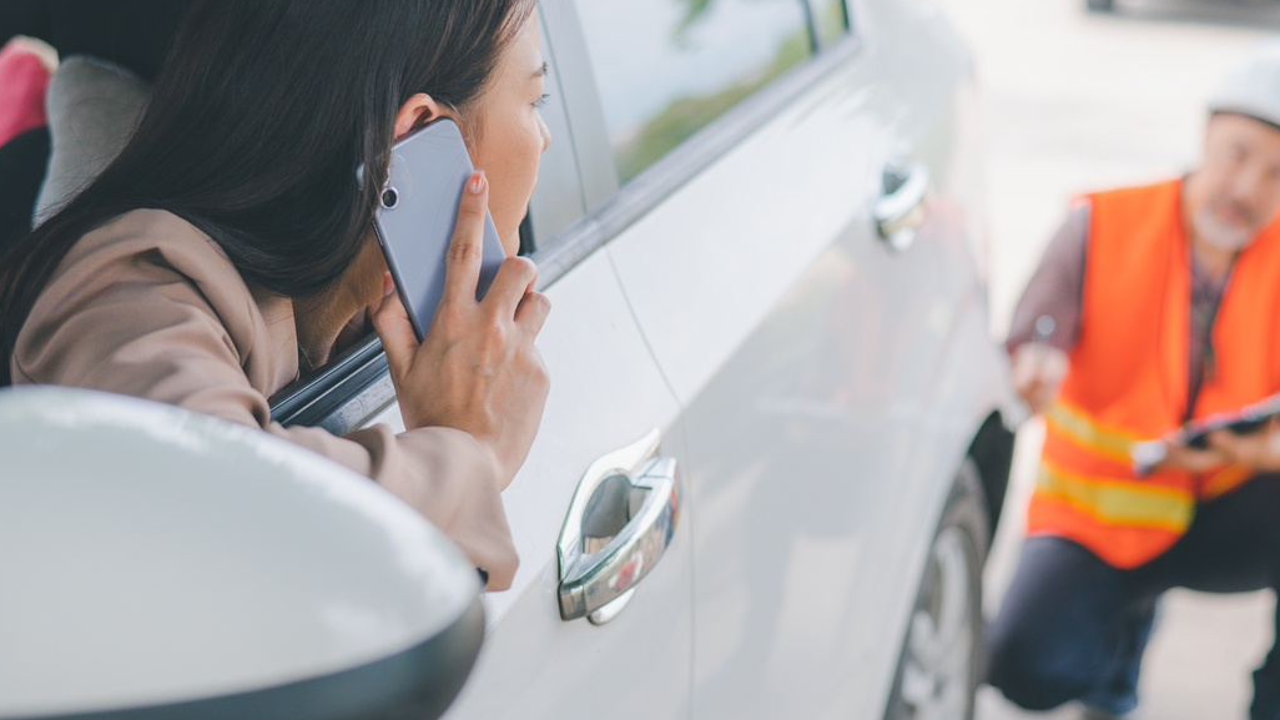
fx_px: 2172
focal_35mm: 64
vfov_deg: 18.8
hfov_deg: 32.8
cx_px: 754
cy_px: 315
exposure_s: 1/1000
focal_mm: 50
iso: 140
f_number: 2.8
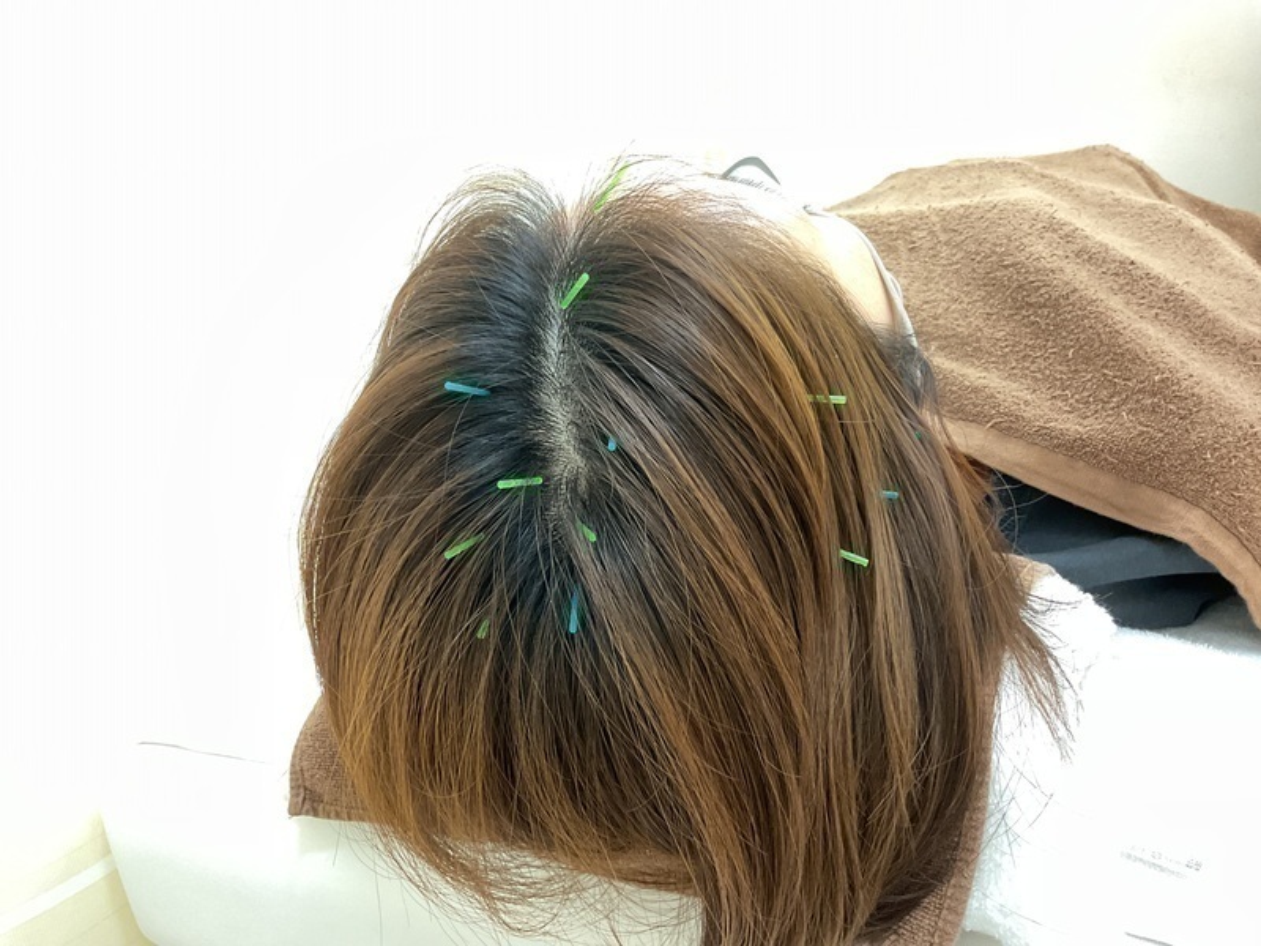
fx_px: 1056
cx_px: 630
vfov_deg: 48.2
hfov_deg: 61.7
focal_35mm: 29
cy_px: 473
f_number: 1.8
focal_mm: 3
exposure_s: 1/30
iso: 500
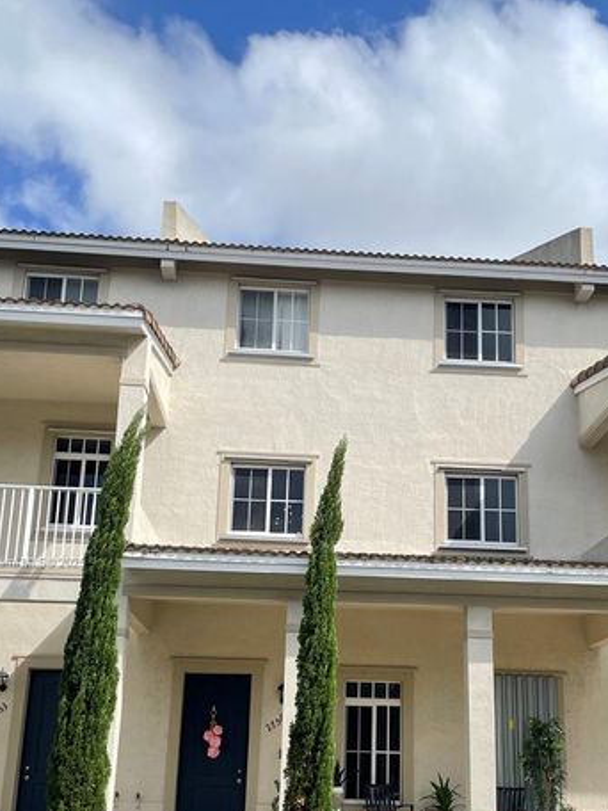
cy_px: 563
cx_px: 348
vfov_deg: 47.9
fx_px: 890
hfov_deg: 37.6
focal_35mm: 38
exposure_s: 1/2257
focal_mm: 4.2
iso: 32
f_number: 1.6
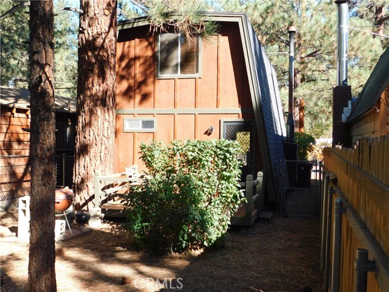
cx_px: 194
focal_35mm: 36
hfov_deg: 51.4
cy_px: 146
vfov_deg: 39.7
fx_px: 405
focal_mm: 6.3
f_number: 3.5
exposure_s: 1/250
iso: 125
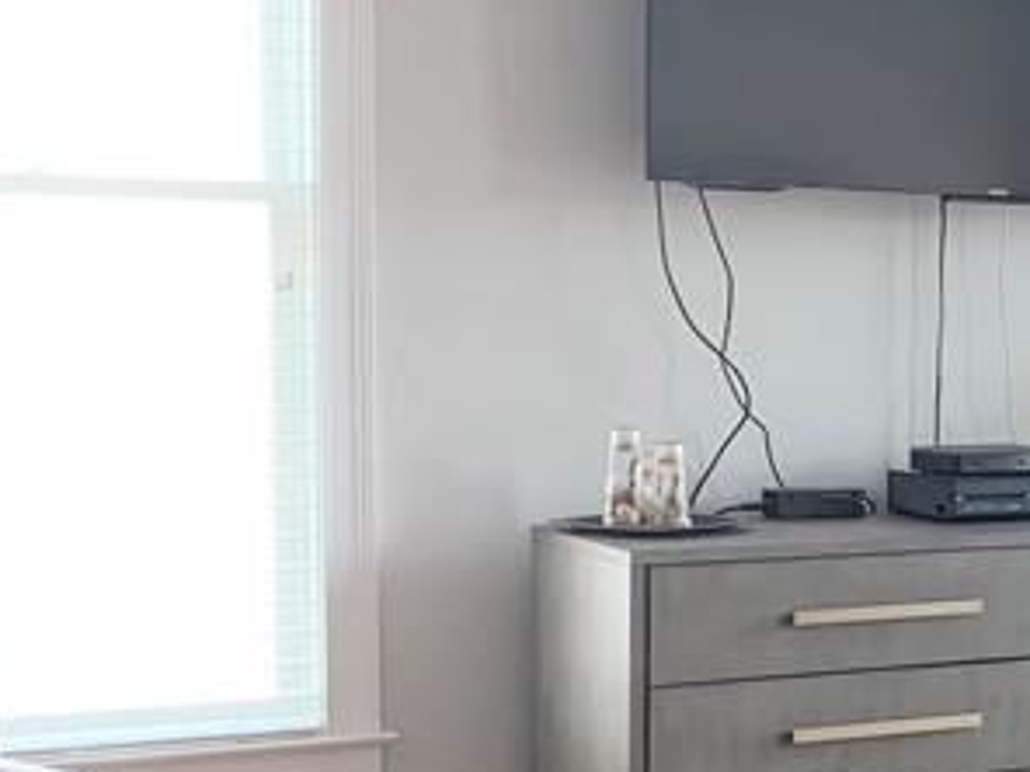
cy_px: 515
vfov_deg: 16.4
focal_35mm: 90
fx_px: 2678
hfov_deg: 19.9
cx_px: 1350
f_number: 1.8
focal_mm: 4.25
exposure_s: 1/120
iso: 40
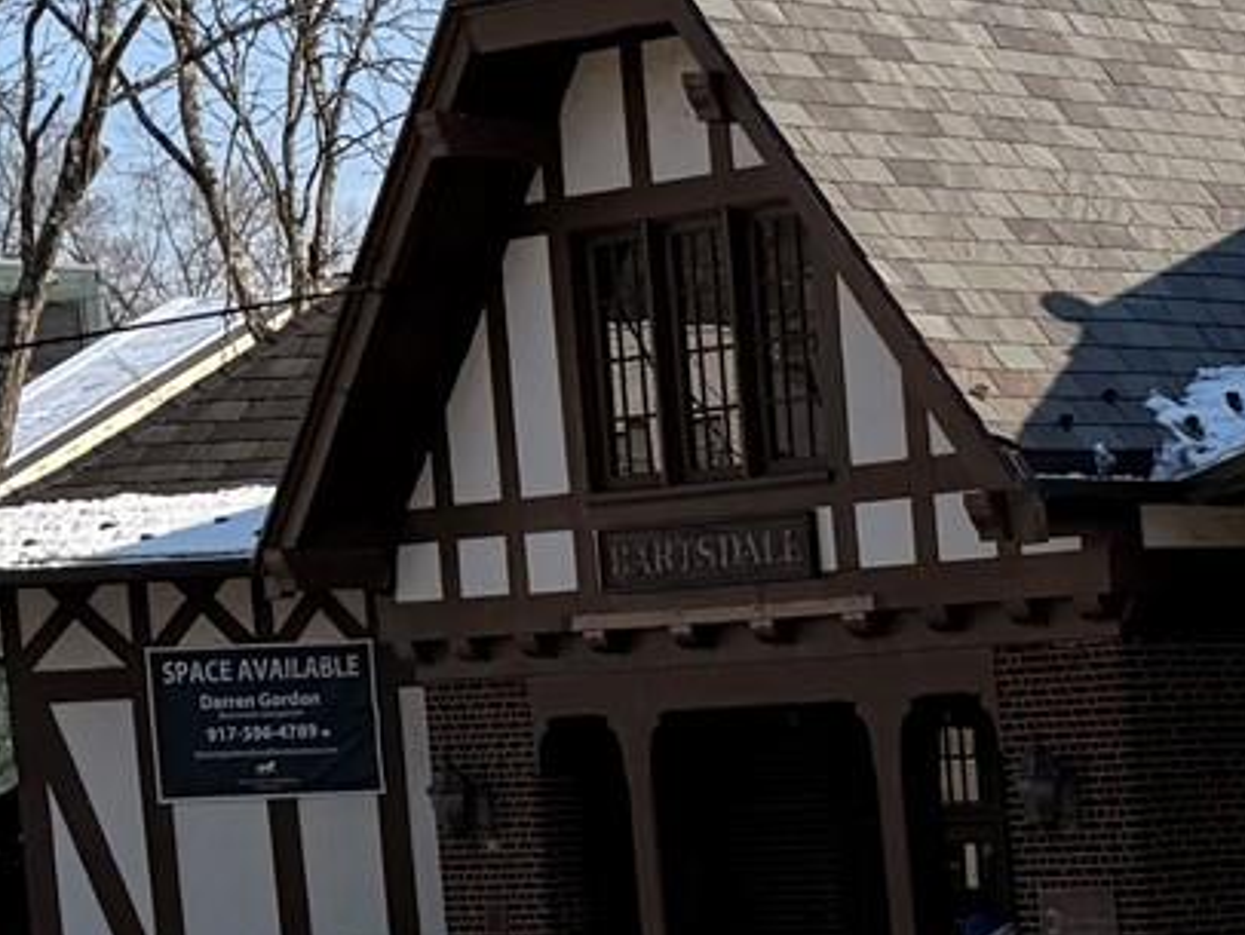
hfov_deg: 12.8
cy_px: 1070
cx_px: 2938
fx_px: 4354
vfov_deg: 12.0
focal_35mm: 121
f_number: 1.78
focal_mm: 6.76
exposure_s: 1/4975
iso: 80
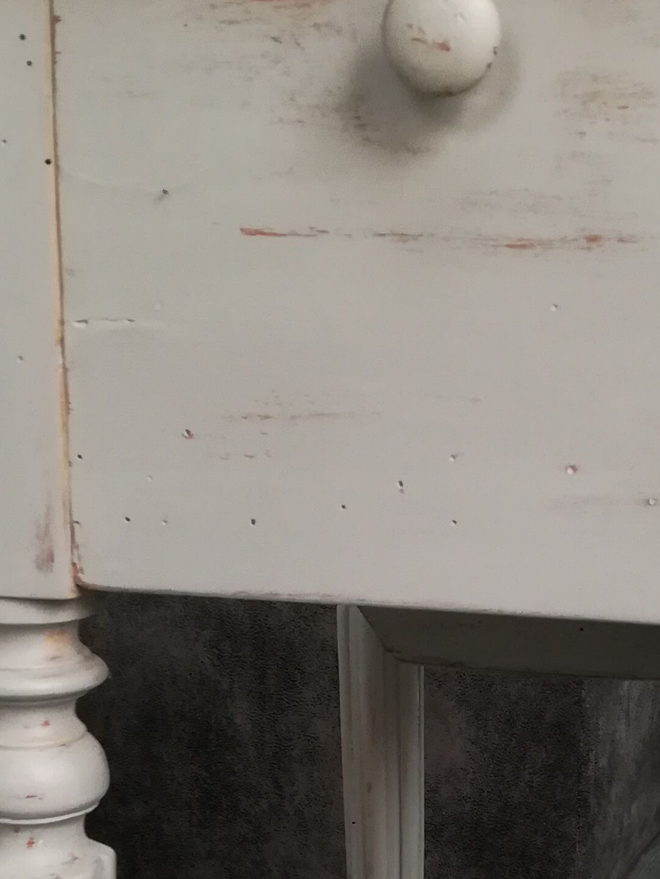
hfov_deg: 20.4
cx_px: 435
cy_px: 702
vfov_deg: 26.5
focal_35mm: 72
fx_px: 1830
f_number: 2.2
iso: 200
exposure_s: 1/30
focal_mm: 3.83
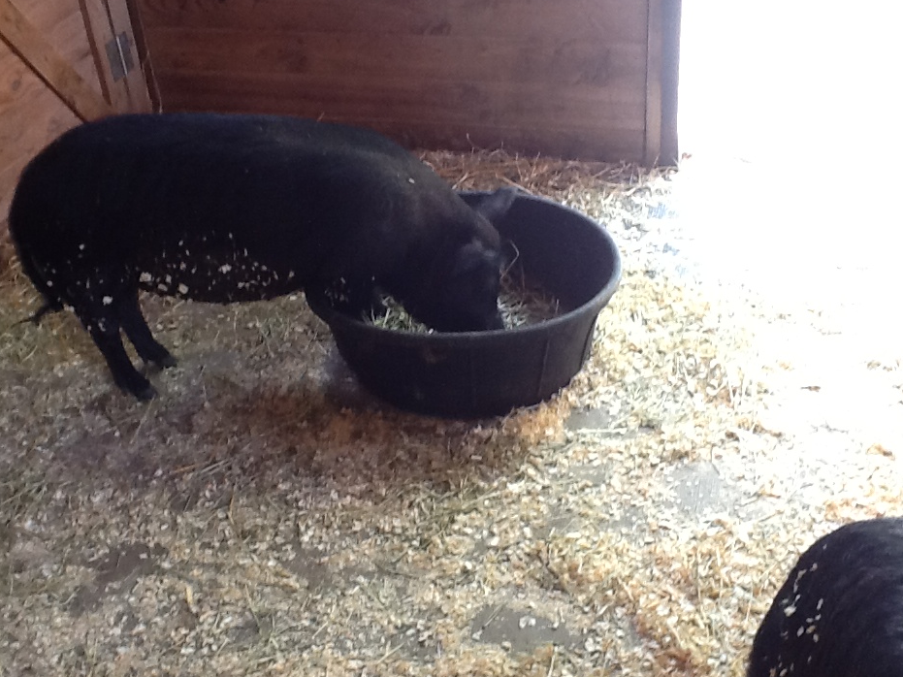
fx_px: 861
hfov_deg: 55.4
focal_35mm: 33
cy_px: 340
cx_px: 447
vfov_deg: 42.9
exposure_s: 1/30
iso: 100
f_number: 2.4
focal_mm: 2.03
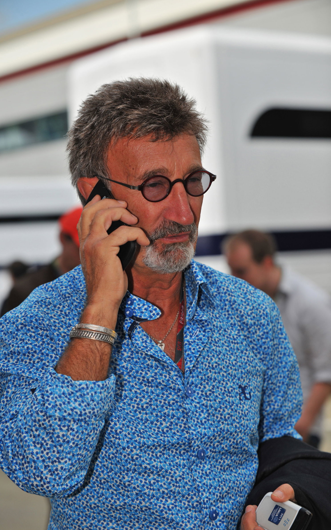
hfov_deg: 15.9
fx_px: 1184
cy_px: 264
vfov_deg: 25.2
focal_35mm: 82
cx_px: 157
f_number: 4
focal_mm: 80
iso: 200
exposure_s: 1/2000
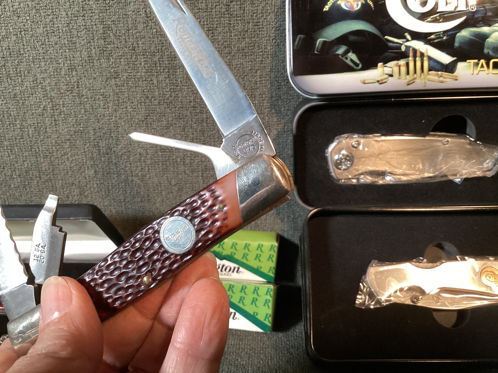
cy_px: 186
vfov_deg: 45.4
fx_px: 446
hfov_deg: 58.3
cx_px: 249
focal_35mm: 31
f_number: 2.4
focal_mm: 3.3
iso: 250
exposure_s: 1/40
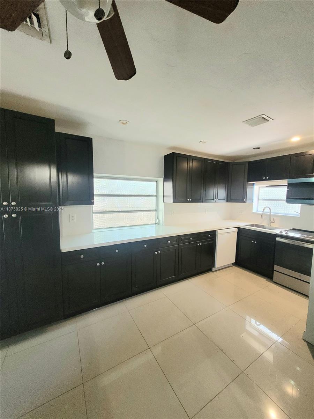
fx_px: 157
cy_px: 210
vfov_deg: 106.2
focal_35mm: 13
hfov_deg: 89.9
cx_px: 157
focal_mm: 1.74
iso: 400
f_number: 2.2
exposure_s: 1/60.2
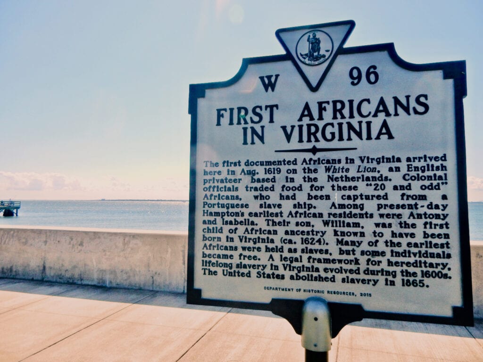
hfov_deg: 69.4
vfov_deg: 54.9
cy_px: 181
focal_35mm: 25
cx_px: 242
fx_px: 349
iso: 125
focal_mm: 4.5
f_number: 3.7
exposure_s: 1/1250
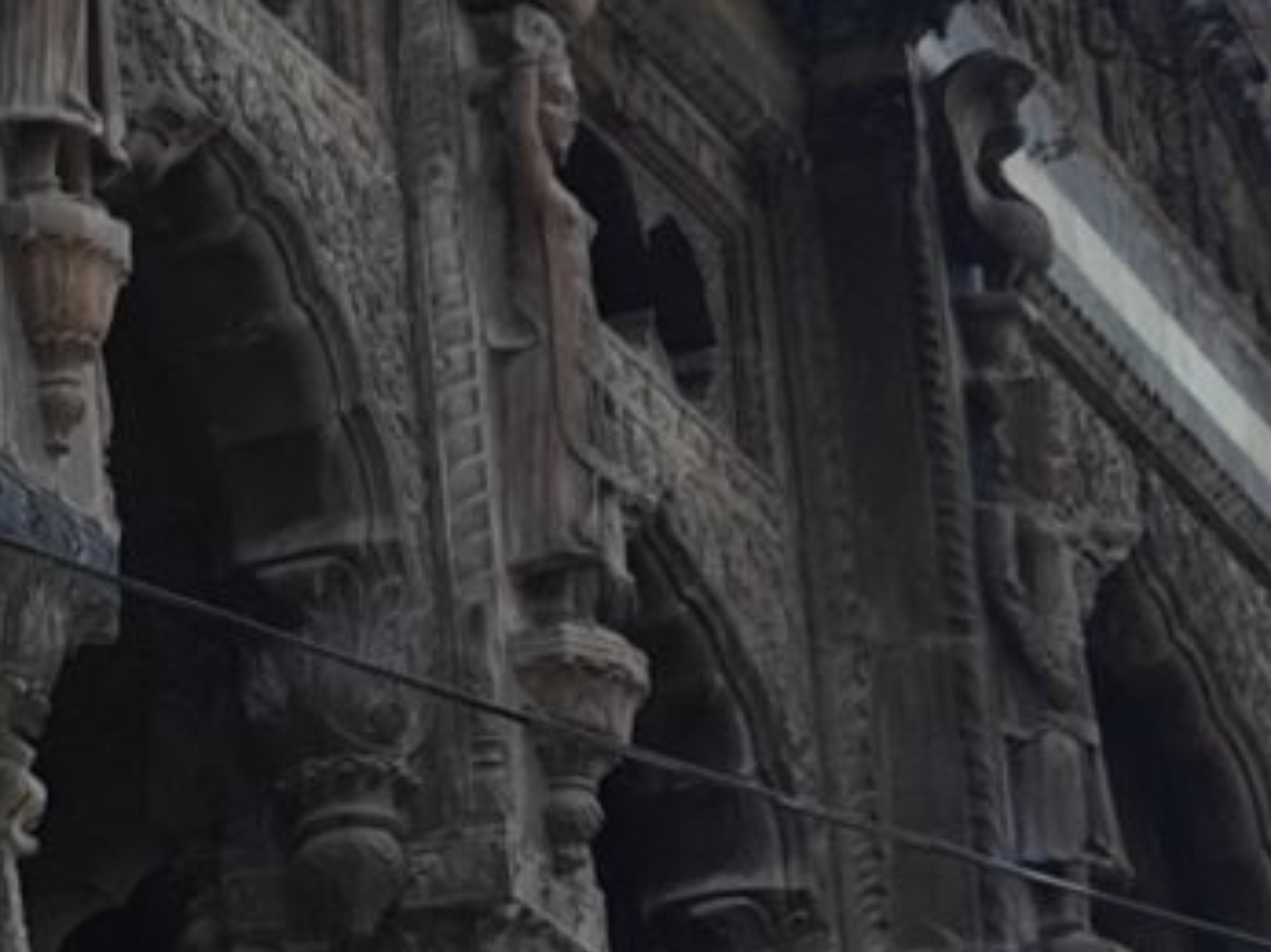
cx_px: -2000
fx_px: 6497
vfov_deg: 8.4
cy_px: 674
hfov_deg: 9.6
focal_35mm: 177
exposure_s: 1/2366
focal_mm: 5.59
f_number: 1.8
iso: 50
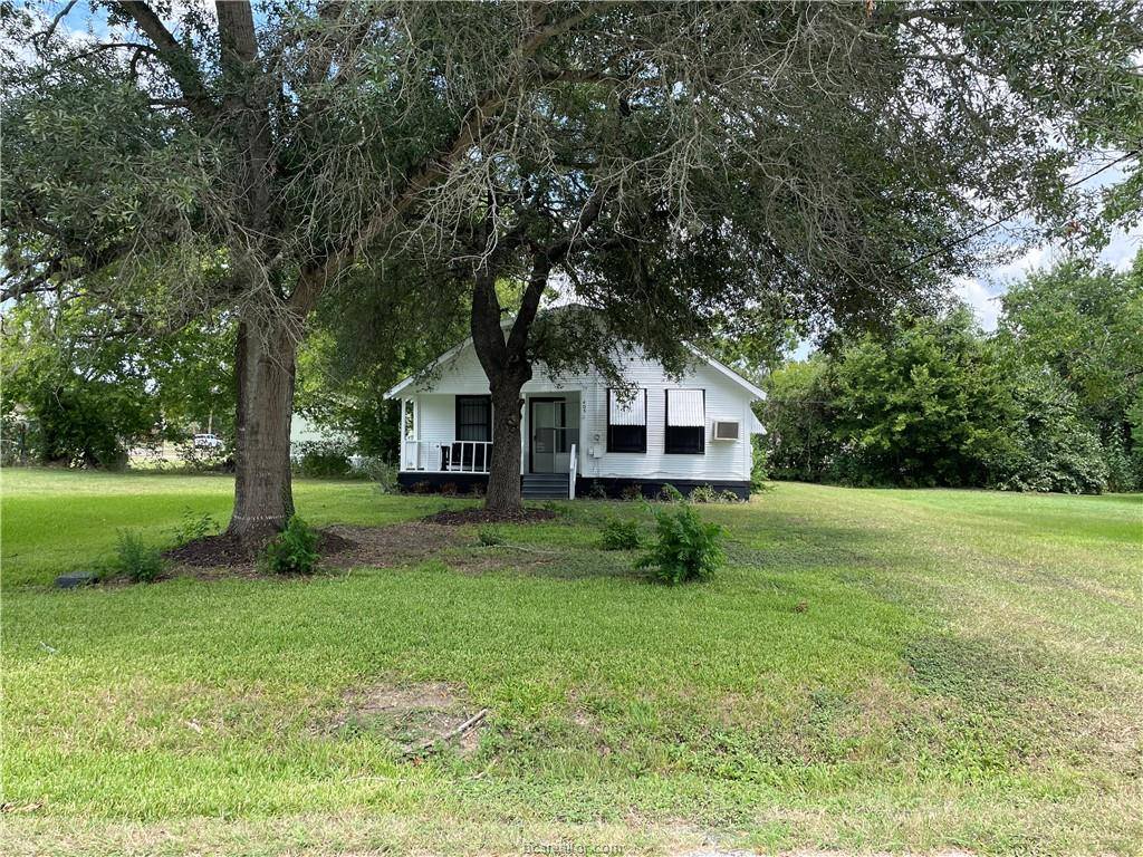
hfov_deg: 67.3
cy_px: 428
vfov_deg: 53.1
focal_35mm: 26
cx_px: 572
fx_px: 859
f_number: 1.6
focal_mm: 4.2
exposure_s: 1/924
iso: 50
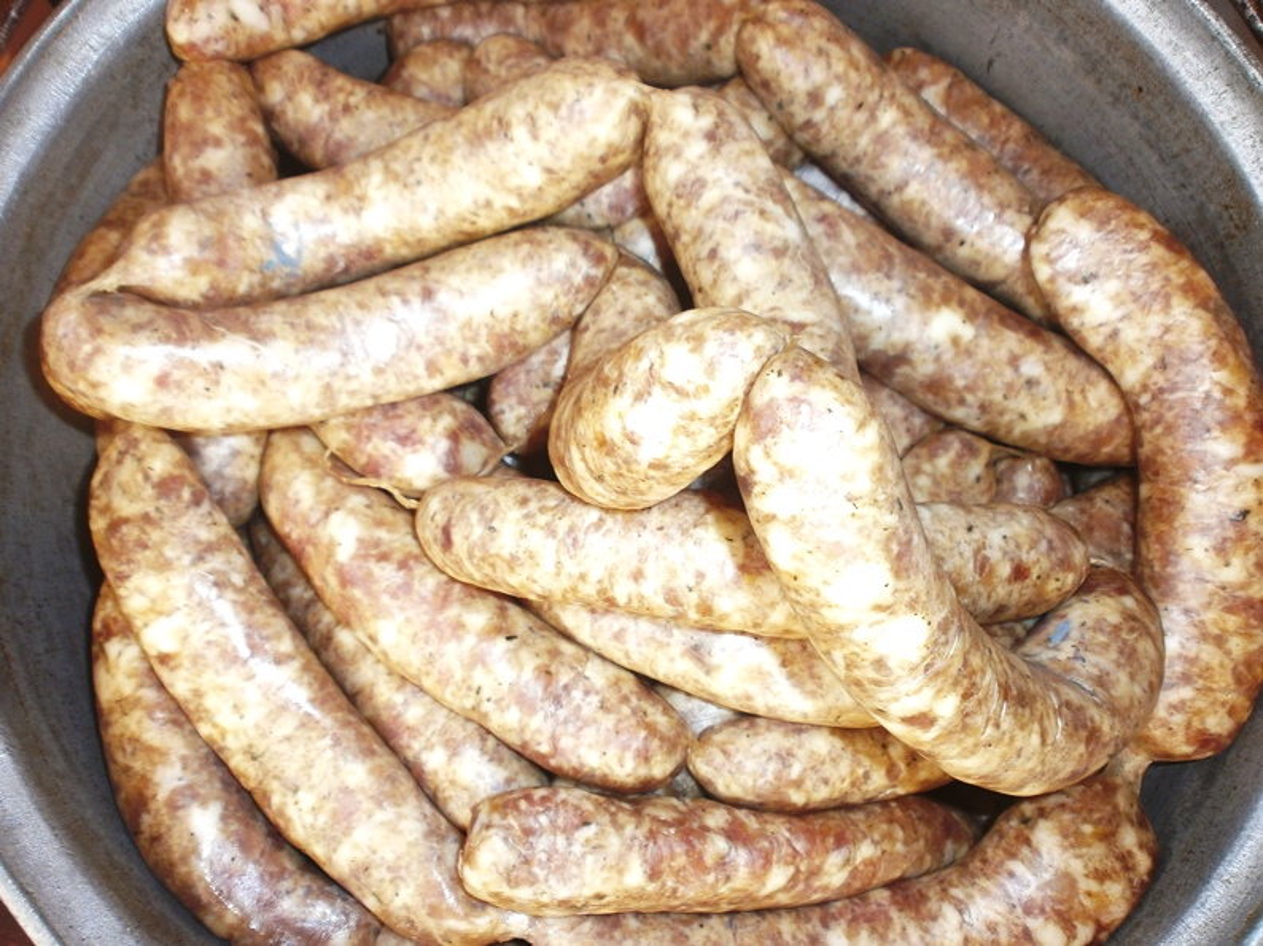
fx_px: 985
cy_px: 473
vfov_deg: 51.3
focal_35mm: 27
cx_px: 632
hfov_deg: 65.3
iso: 100
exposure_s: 1/40
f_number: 2.9
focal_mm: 4.8
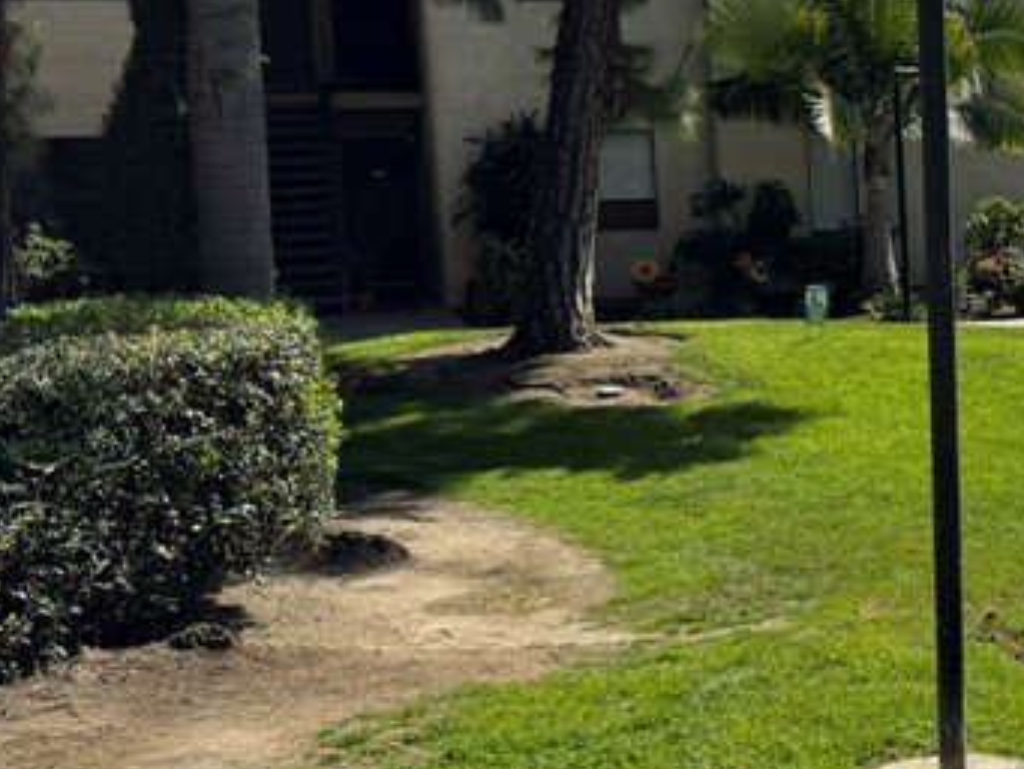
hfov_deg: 23.8
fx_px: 2131
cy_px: 333
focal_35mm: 72
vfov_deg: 20.4
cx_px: 1327
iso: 80
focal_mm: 6.76
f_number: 1.78
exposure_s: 1/7092
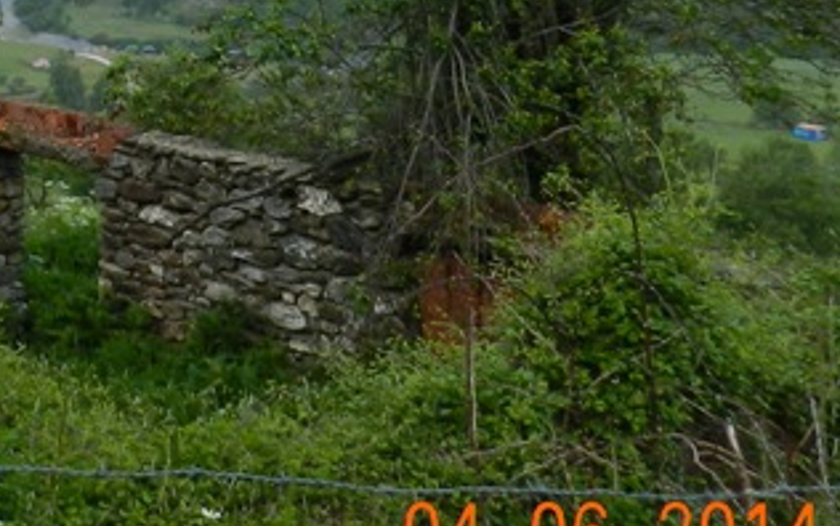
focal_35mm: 79
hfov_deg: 24.1
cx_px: -122
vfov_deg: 15.2
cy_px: -274
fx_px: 1810
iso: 160
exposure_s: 1/320
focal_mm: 4
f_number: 3.4
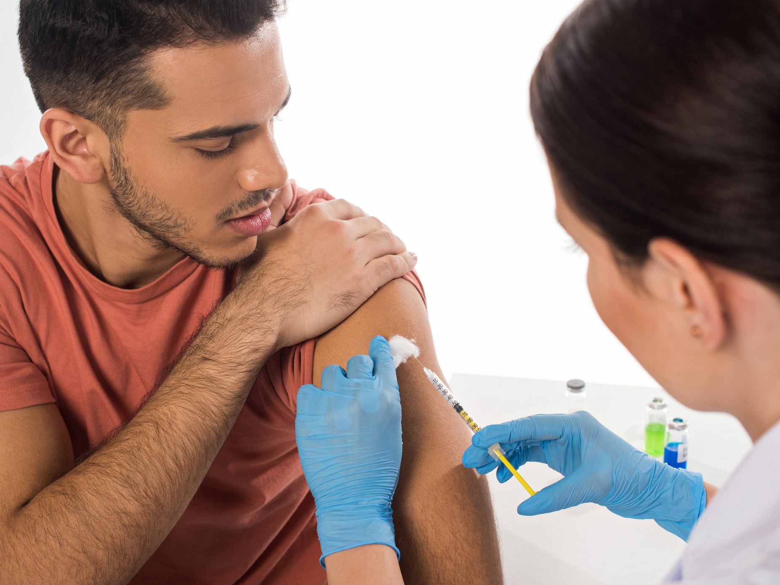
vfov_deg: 26.6
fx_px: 1239
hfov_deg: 34.9
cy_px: 293
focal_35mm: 55
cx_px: 338
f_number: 5.6
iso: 100
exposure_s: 1/160
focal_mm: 50
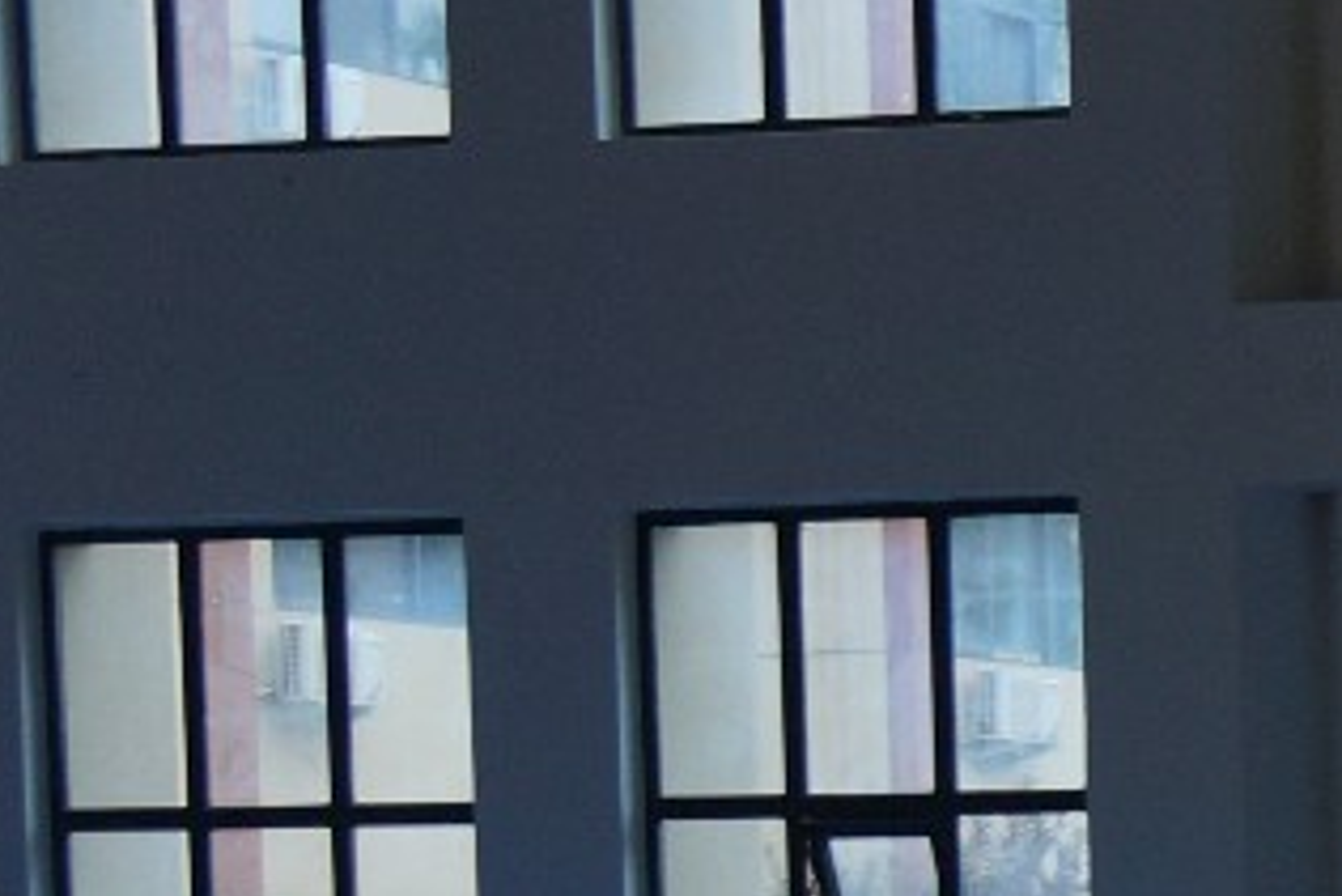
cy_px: 1677
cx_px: 3368
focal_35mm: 182
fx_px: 6787
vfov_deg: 7.3
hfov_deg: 9.8
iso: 160
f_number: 4
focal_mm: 24
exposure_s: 1/60
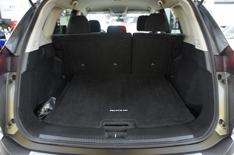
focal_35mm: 27
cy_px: 78
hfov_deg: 67.4
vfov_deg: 47.9
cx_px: 117
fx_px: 175
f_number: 3.5
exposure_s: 1/13
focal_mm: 18
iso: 1600
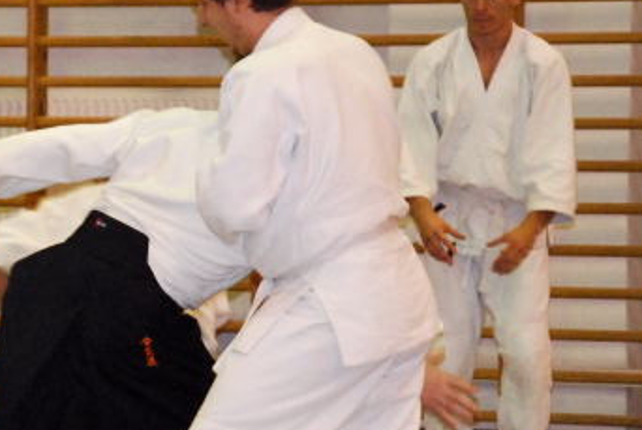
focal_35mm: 336
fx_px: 6008
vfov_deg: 4.1
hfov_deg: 6.1
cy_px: 350
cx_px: -263
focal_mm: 75
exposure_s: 1/60
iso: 1600
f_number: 5.6
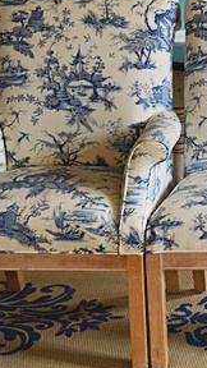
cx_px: 356
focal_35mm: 84
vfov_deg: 25.2
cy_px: 137
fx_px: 820
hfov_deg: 13.2
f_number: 3.8
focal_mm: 22
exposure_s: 1/40
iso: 400
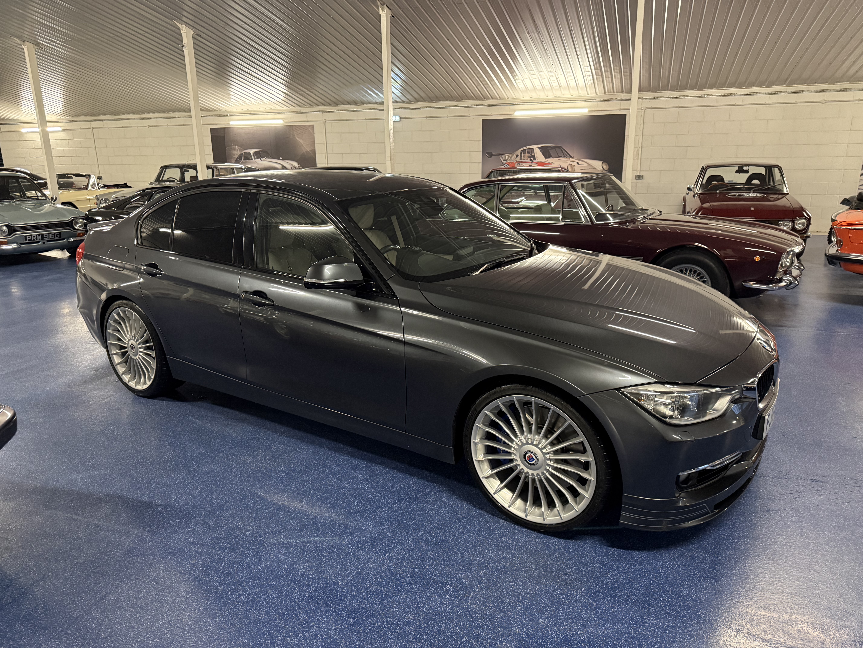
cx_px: 432
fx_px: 598
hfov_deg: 71.6
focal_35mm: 24
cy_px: 324
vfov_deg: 56.8
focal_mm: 6.76
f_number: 1.78
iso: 640
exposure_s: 1/50
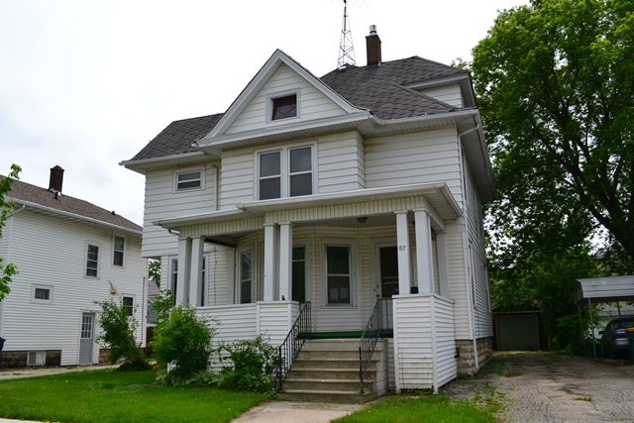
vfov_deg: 43.6
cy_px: 212
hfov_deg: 61.9
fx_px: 528
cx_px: 317
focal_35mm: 30
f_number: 11
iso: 360
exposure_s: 1/500
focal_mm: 20
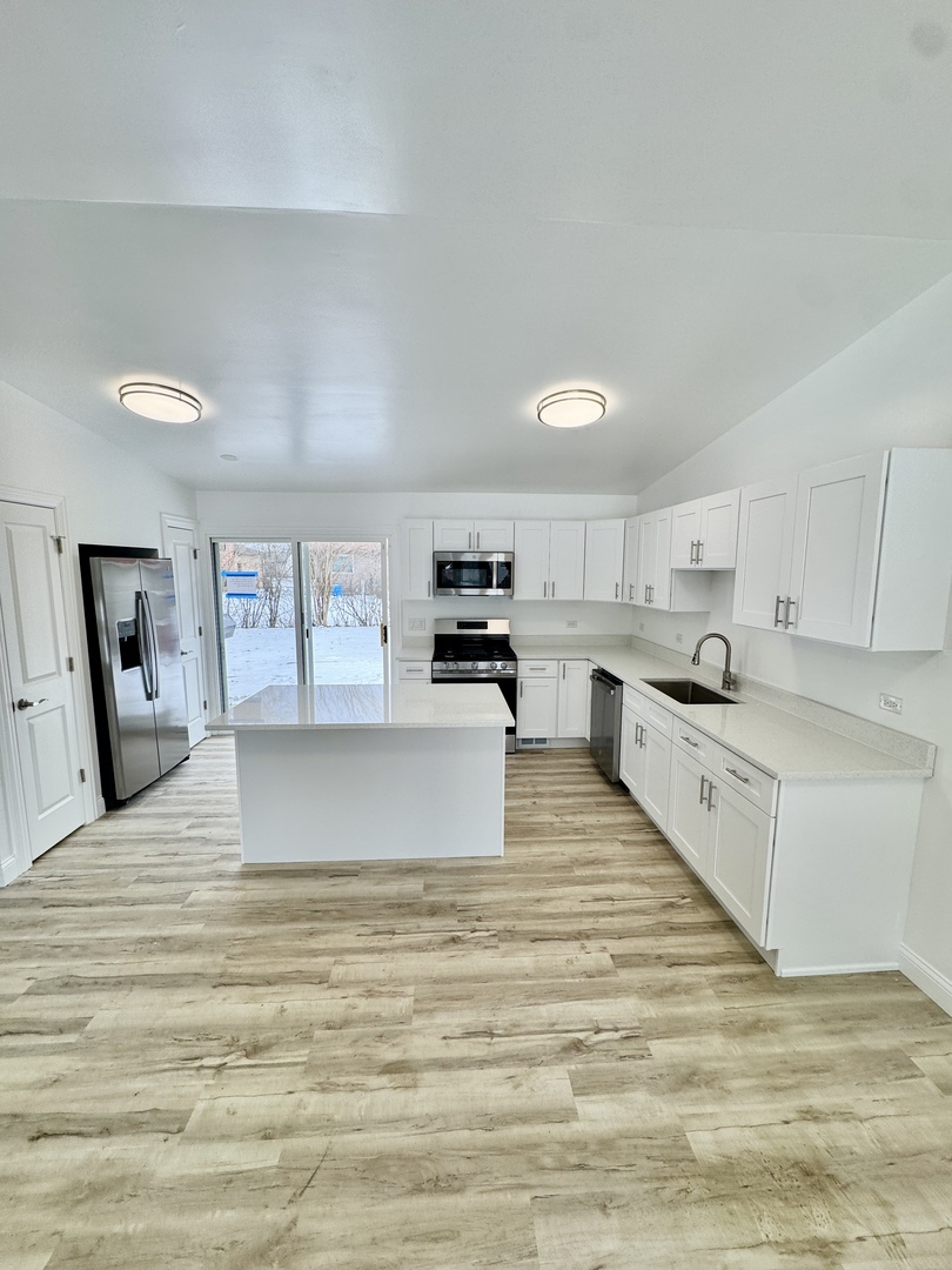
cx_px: 476
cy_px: 635
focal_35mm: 14
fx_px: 513
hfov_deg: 85.7
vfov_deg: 102.1
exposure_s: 1/207
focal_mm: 2.22
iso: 40
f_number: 2.2
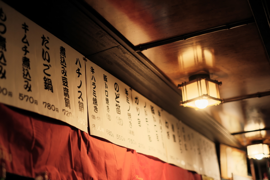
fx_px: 397
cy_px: 90
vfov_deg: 25.5
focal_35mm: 53
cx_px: 135
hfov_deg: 37.5
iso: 640
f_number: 1.8
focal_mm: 35
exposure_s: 1/180
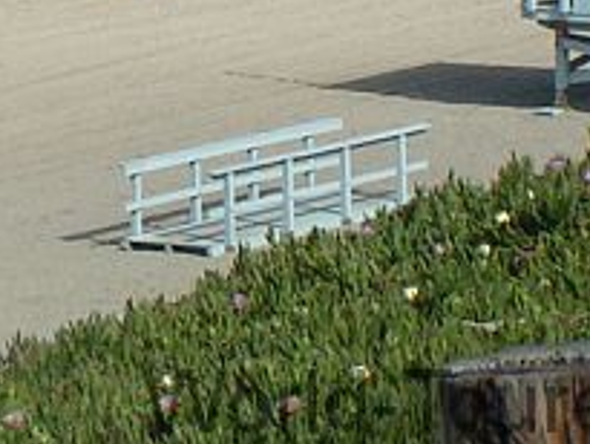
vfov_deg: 4.6
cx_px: -328
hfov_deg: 6.1
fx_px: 5457
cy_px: -412
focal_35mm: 320
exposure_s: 1/400
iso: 50
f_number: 6.3
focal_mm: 12.6
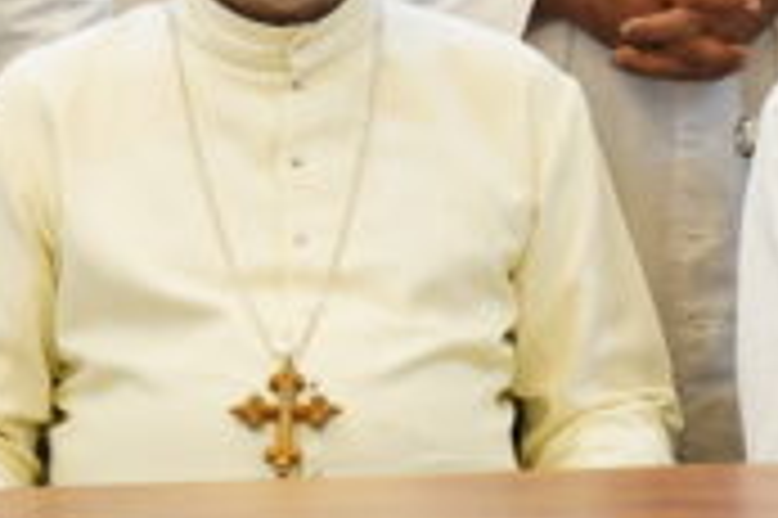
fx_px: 6715
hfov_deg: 6.6
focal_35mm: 311
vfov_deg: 4.4
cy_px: -455
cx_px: 400
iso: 1600
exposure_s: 1/60
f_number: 5
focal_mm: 70
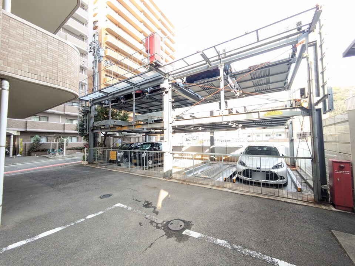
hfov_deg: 102.0
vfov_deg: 85.7
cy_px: 133
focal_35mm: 14
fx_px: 144
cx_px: 178
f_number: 2.2
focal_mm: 1.83
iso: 133
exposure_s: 1/120
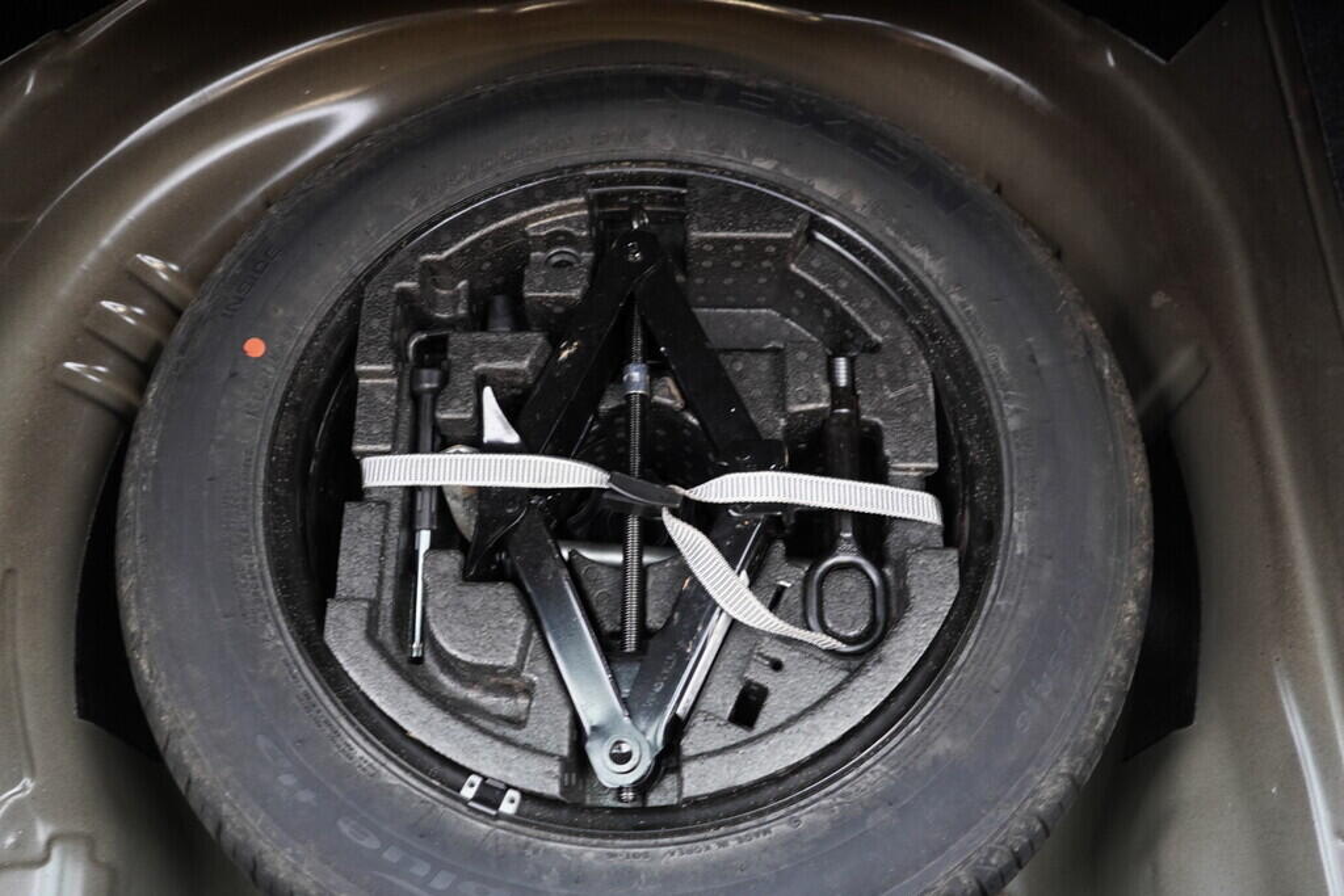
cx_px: 672
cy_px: 448
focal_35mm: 36
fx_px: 1344
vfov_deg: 36.9
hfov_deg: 53.1
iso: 500
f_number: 2.8
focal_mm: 24
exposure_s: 1/40
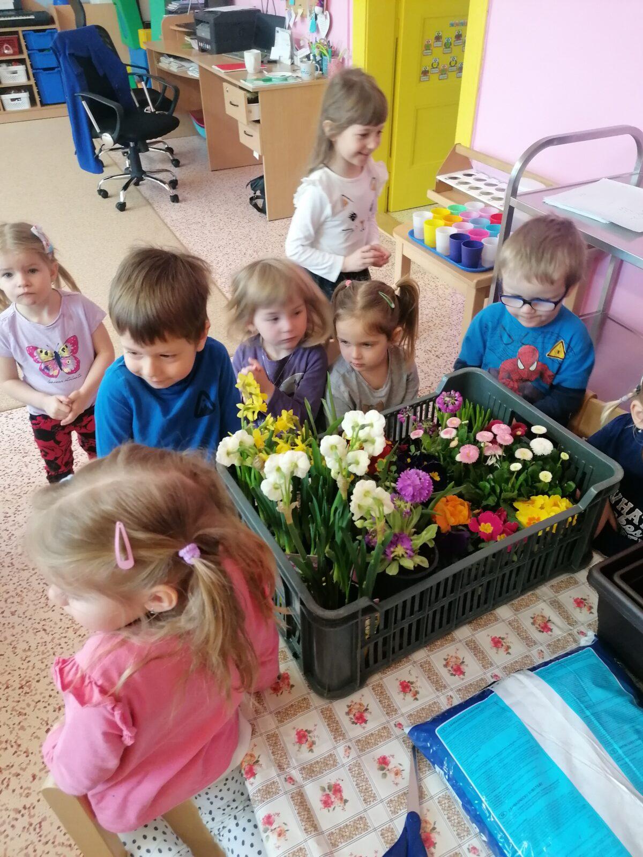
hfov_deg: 51.4
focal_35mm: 27
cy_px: 428
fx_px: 669
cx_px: 322
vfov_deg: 65.3
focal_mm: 4.75
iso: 400
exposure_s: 1/50
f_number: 1.8
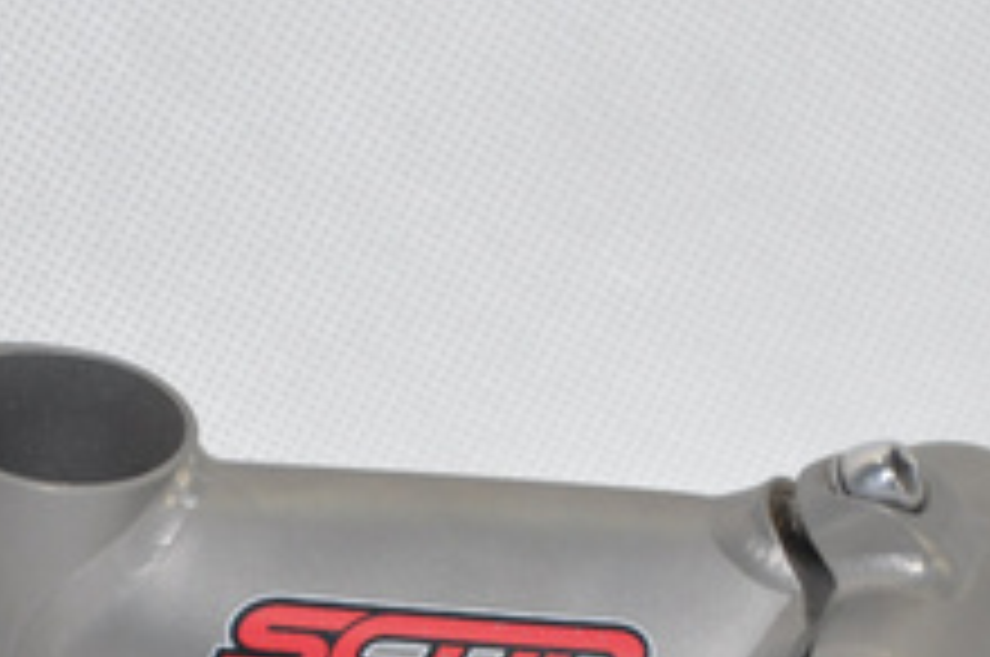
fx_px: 10798
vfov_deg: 3.5
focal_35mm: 393
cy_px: 655
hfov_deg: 5.2
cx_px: 544
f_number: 5.6
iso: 200
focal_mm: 105
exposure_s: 1/60
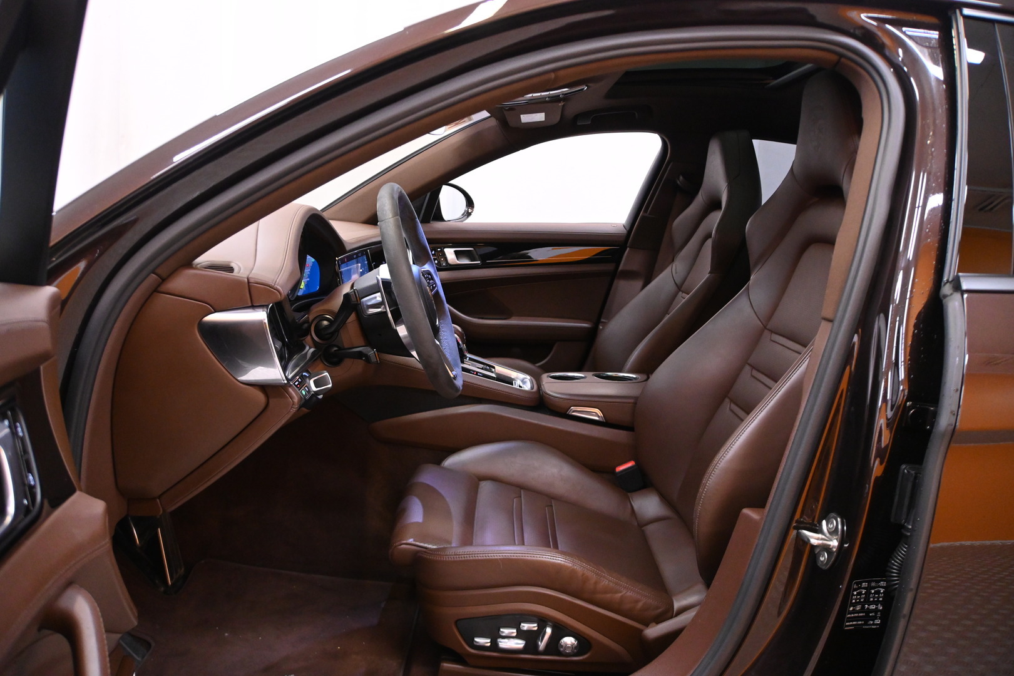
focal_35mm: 46
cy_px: 338
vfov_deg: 29.4
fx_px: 1289
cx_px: 507
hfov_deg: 43.0
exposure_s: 1/100
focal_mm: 30.5
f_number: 5.6
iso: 3200
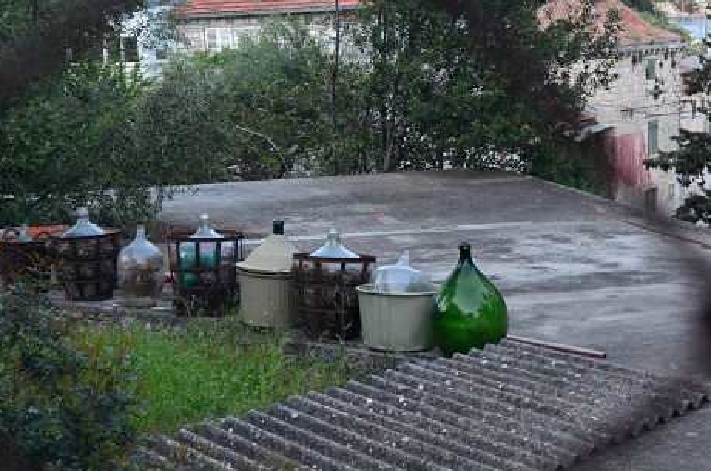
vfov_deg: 17.4
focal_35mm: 78
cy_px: 188
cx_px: 315
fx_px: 1537
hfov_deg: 26.0
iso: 500
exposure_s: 1/30
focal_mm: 24
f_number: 5.6
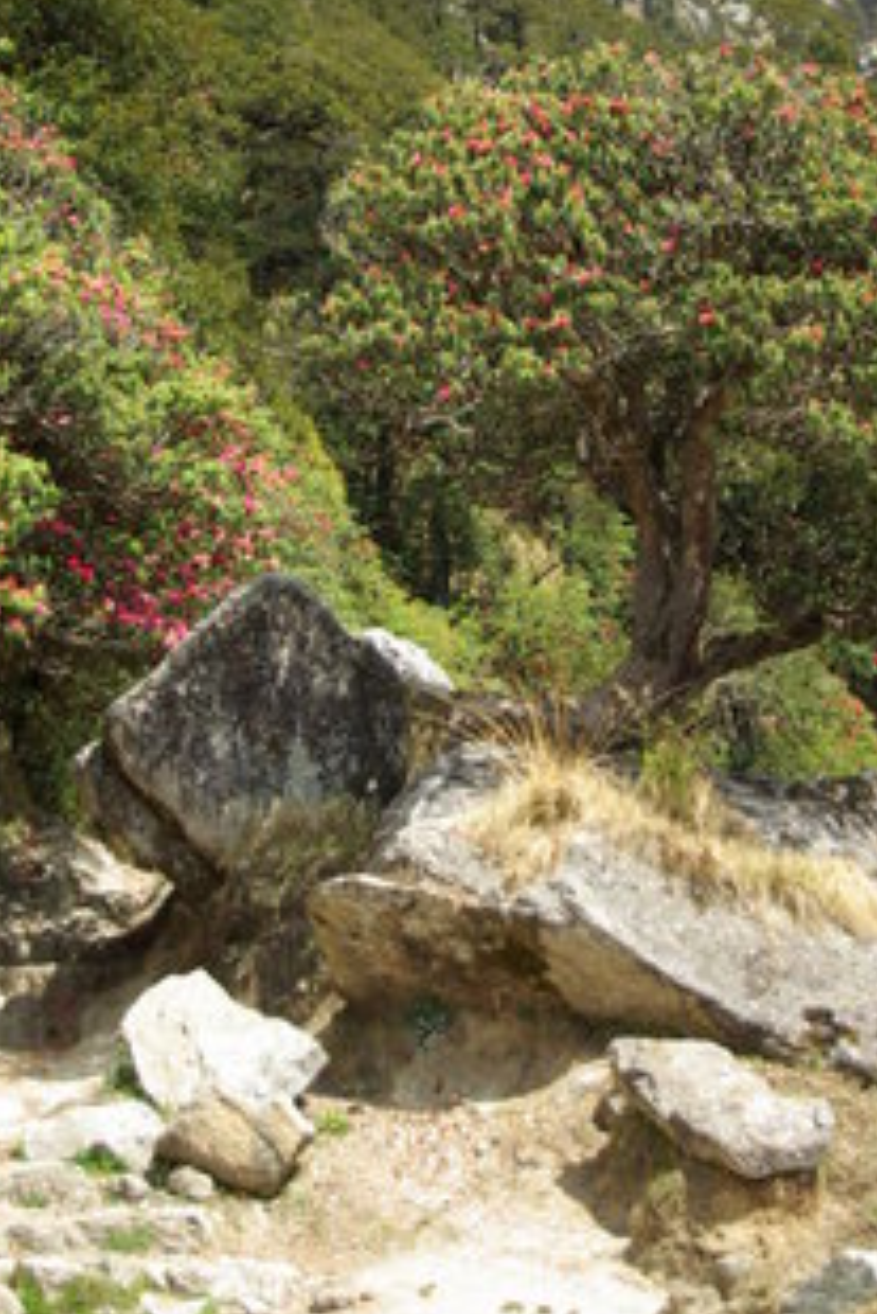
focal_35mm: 65
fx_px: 2372
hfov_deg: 20.9
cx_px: 483
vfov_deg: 30.7
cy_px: 445
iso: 100
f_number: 4.5
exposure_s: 1/60
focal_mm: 28
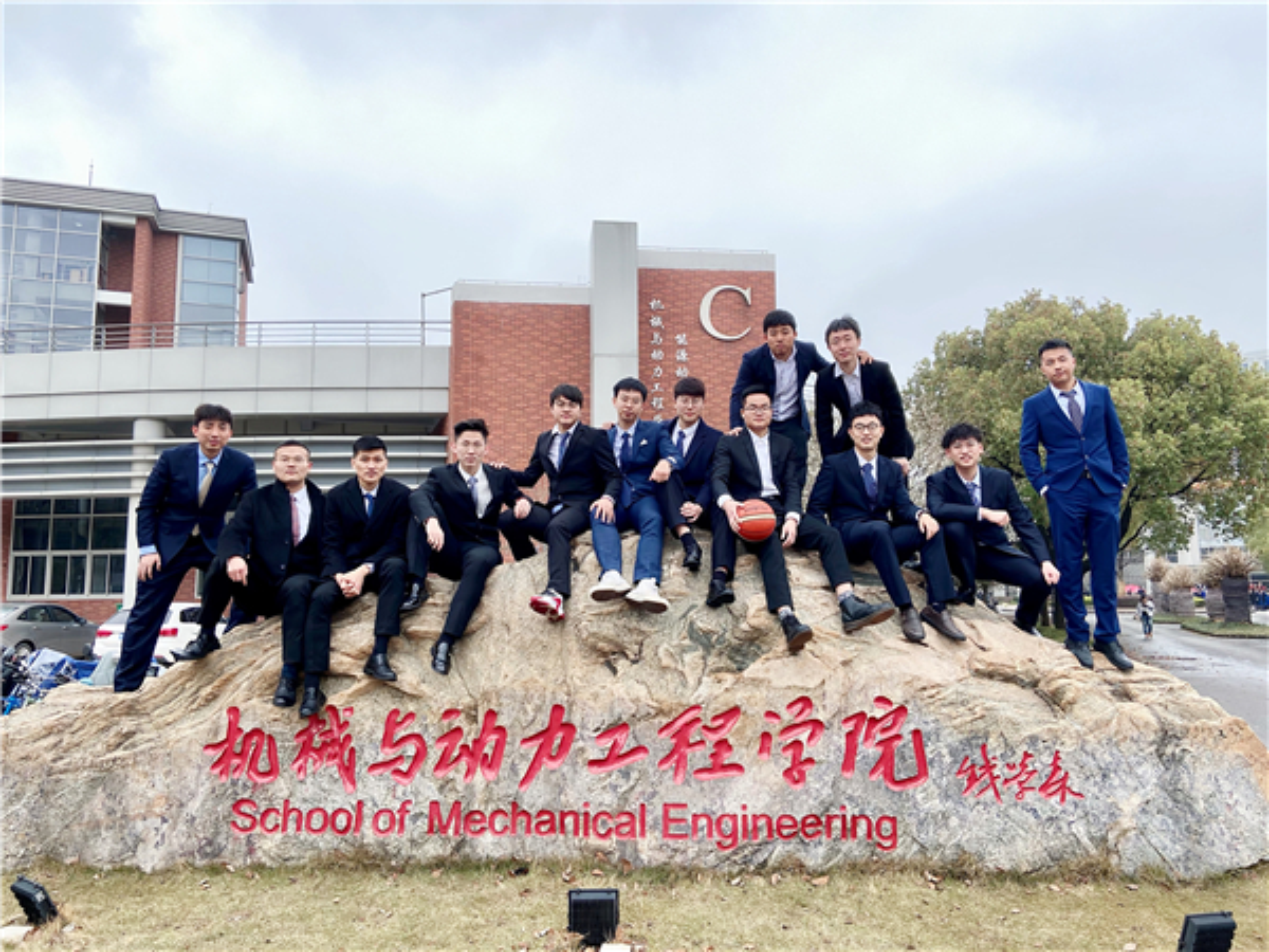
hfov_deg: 67.3
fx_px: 953
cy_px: 476
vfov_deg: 53.1
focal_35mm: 26
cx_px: 634
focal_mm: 4.25
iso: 40
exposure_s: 1/121
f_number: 1.8
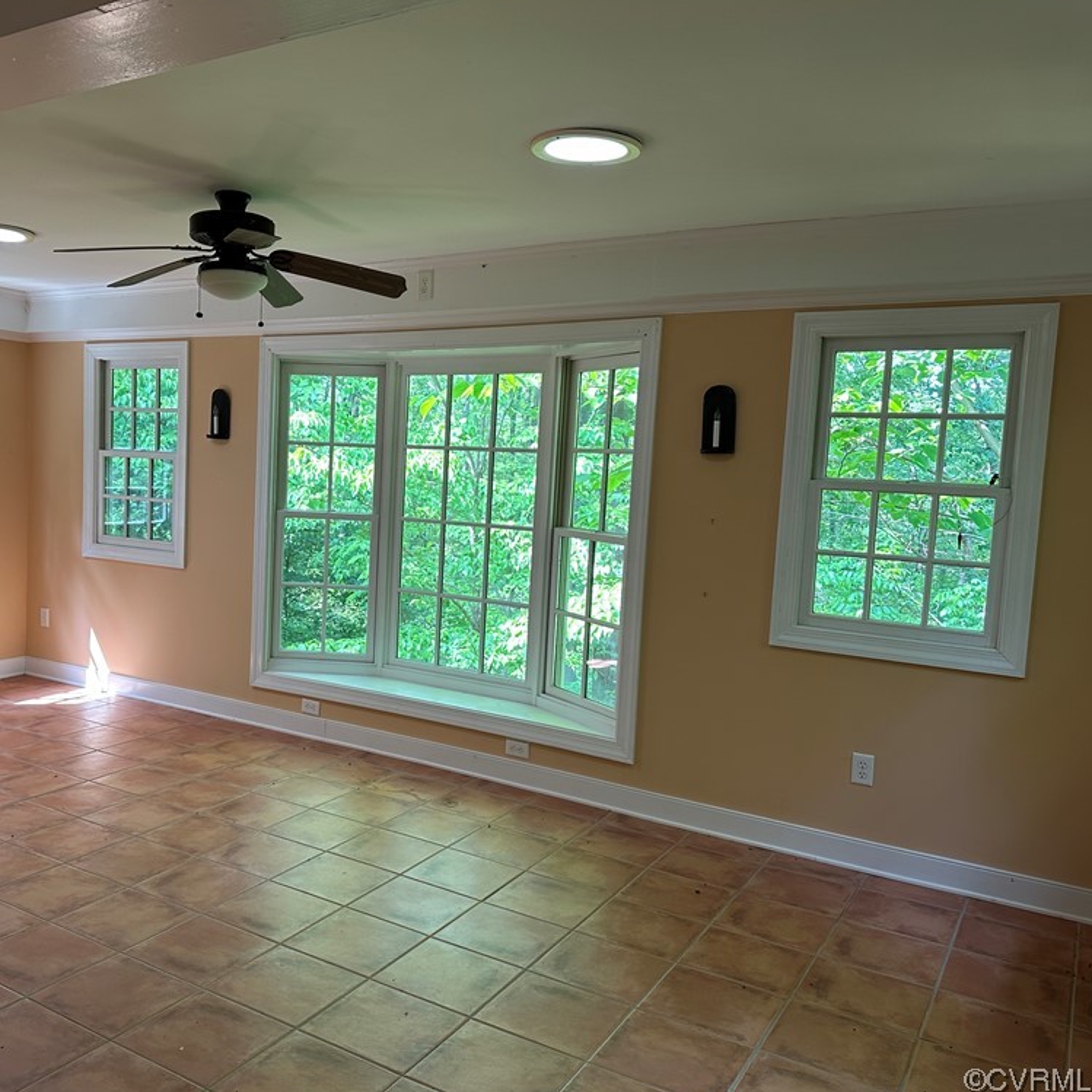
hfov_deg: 54.6
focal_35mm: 29
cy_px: 545
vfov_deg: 55.6
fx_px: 1035
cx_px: 373
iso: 125
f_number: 1.78
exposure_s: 1/60
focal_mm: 6.86
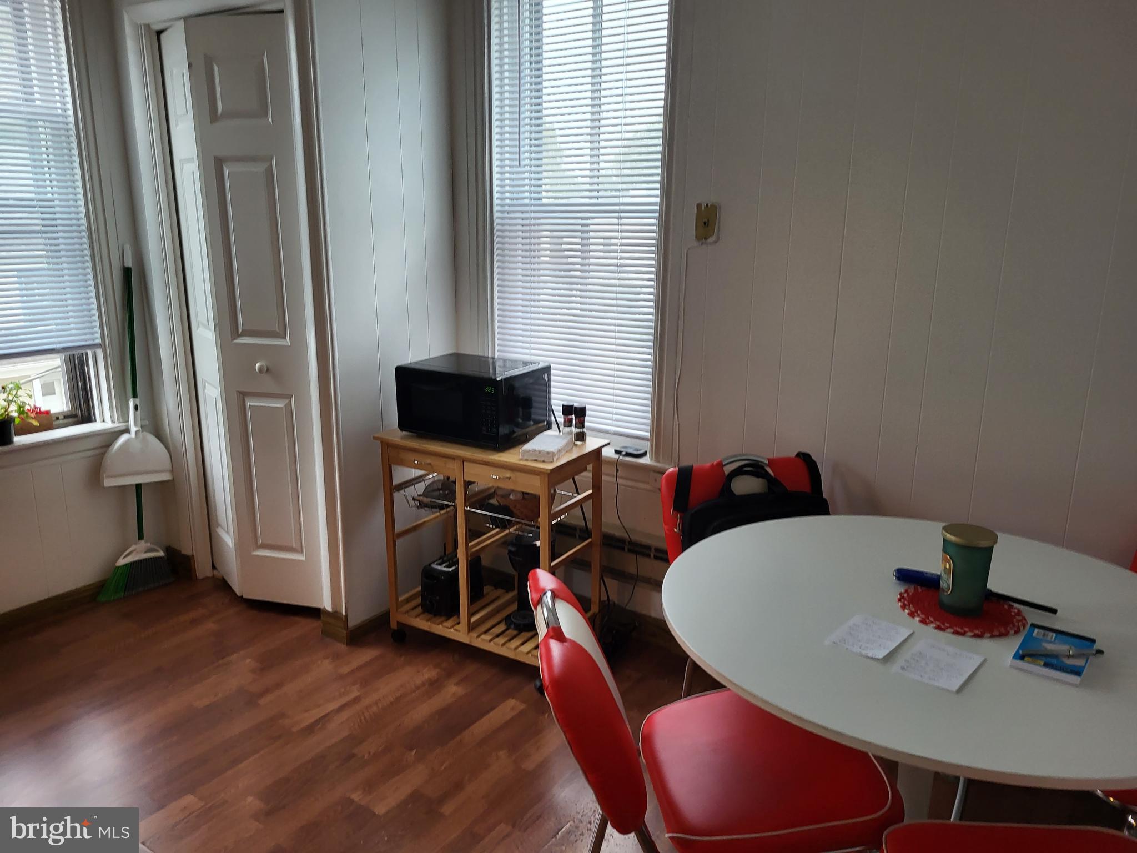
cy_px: 426
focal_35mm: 26
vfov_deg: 53.1
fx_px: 854
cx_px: 568
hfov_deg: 67.3
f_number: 1.8
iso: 200
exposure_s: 1/120
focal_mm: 5.4
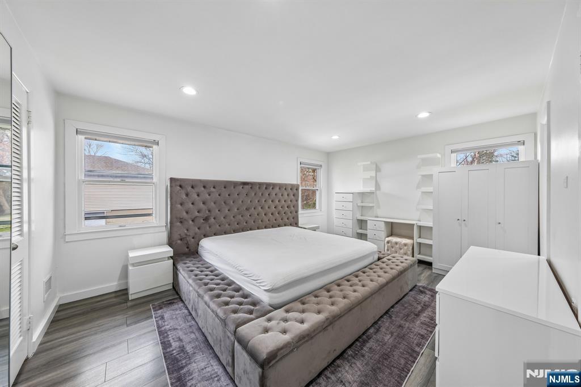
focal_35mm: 12
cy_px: 194
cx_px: 290
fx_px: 194
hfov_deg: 112.6
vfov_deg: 90.0
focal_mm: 8
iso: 200
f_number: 8
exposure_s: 1/8
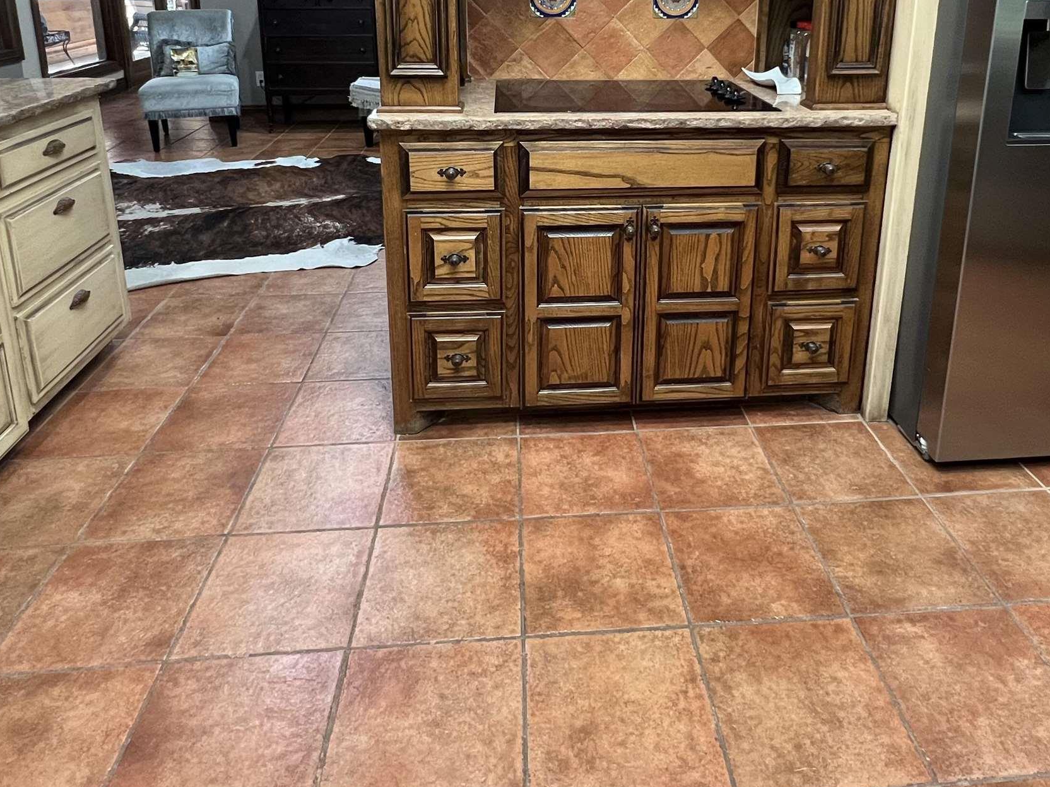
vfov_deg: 52.8
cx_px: 589
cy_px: 149
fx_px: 728
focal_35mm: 24
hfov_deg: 71.3
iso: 320
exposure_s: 1/60
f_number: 1.8
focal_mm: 1.57
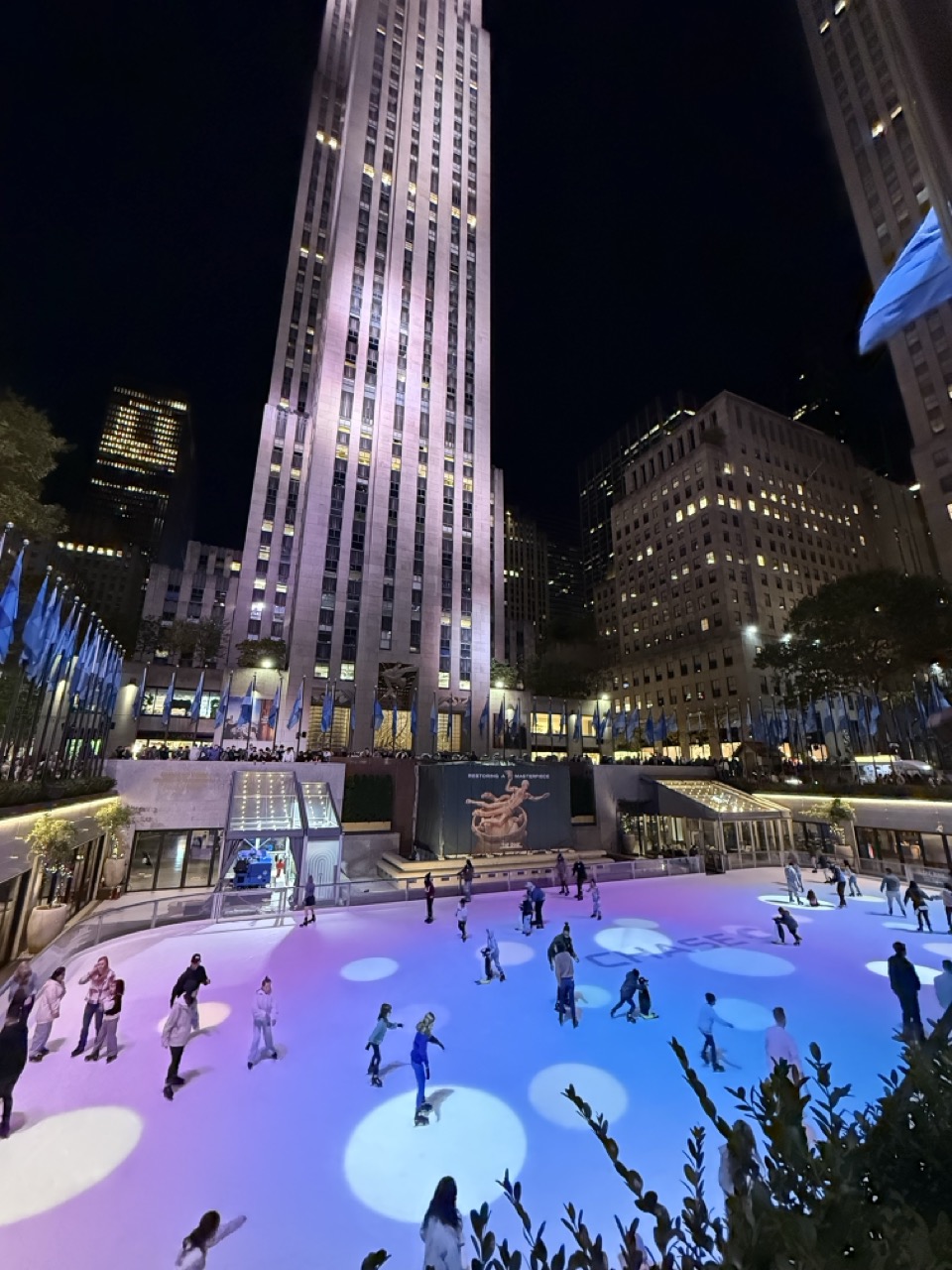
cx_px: 476
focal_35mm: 14
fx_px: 513
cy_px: 635
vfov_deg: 102.1
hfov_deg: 85.7
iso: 1250
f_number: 2.2
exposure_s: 1/60
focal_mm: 2.22
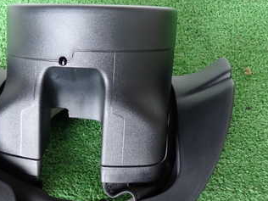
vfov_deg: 25.5
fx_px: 441
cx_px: 66
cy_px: 142
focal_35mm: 57
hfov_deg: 33.1
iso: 200
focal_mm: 5.4
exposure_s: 1/30
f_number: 2.3
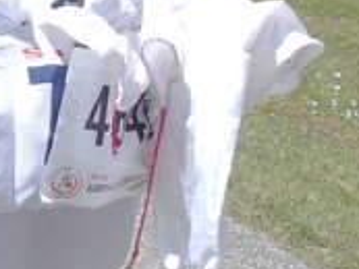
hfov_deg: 19.4
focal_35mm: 97
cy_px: 52
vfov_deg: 15.2
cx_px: -33
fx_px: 1007
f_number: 5.4
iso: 80
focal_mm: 4
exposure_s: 1/500
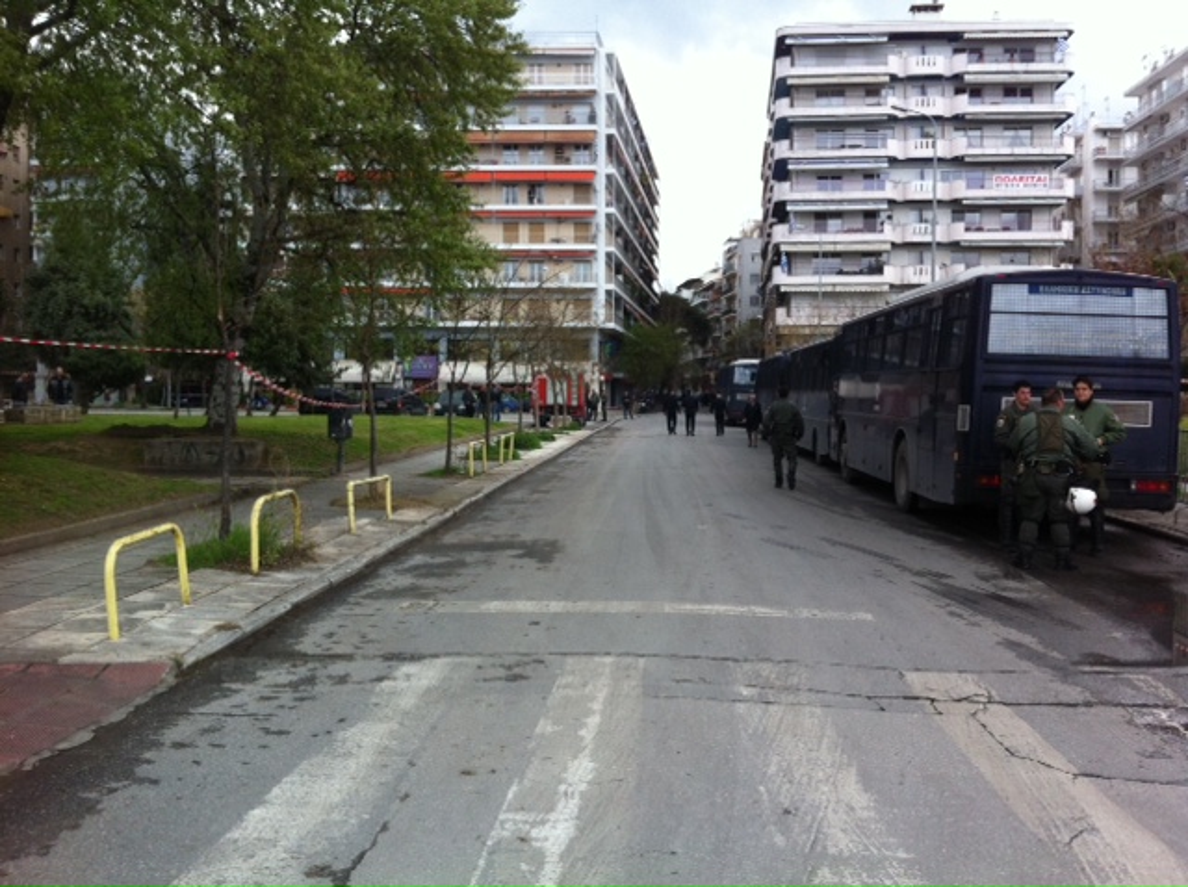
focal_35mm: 35
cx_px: 594
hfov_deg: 52.7
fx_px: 1199
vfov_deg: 40.6
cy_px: 444
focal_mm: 3.85
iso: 80
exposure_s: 1/411
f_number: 2.8
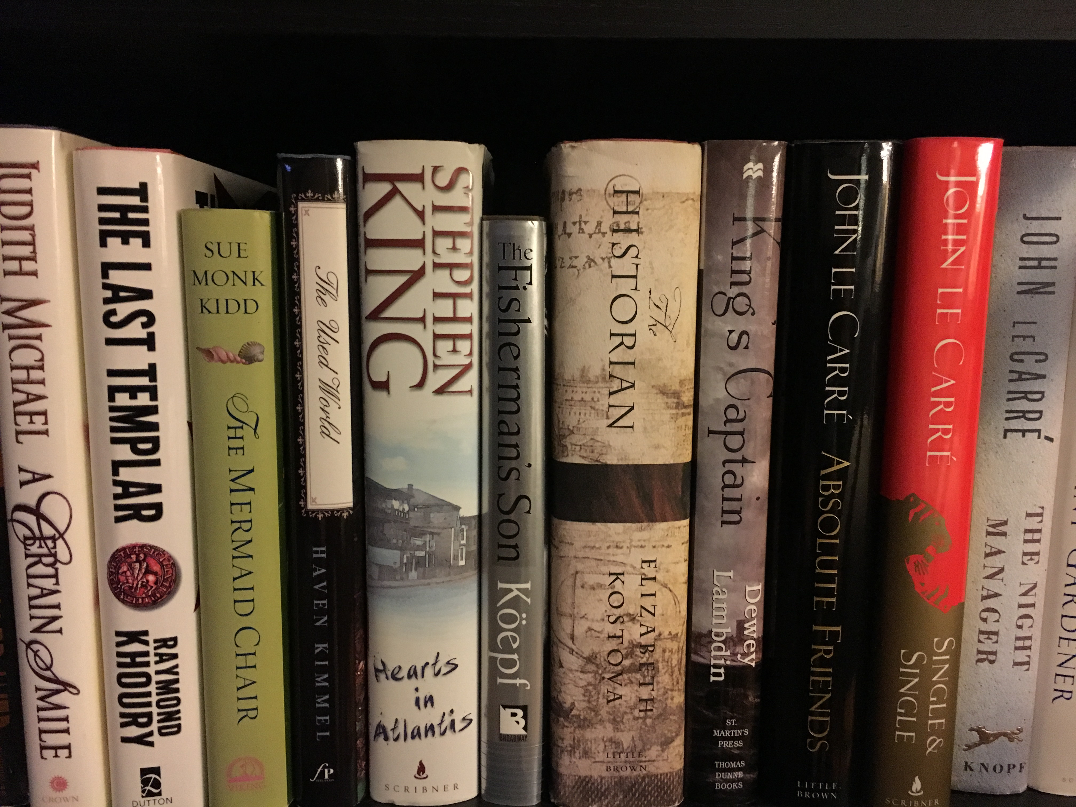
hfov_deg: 61.7
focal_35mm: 29
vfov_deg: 48.2
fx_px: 901
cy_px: 404
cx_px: 538
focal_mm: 4.15
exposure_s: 1/15
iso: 500
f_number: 2.2
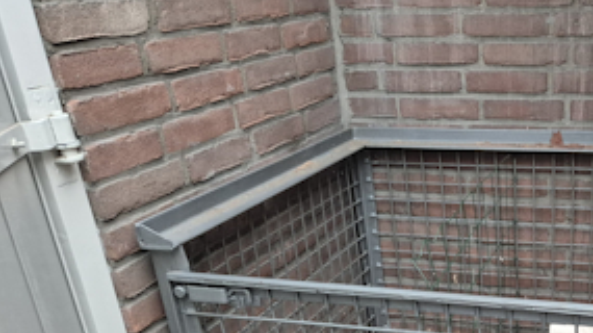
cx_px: 499
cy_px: 301
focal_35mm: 44
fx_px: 692
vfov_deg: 26.2
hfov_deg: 43.5
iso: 1250
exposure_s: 1/100
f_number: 1.8
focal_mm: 5.4
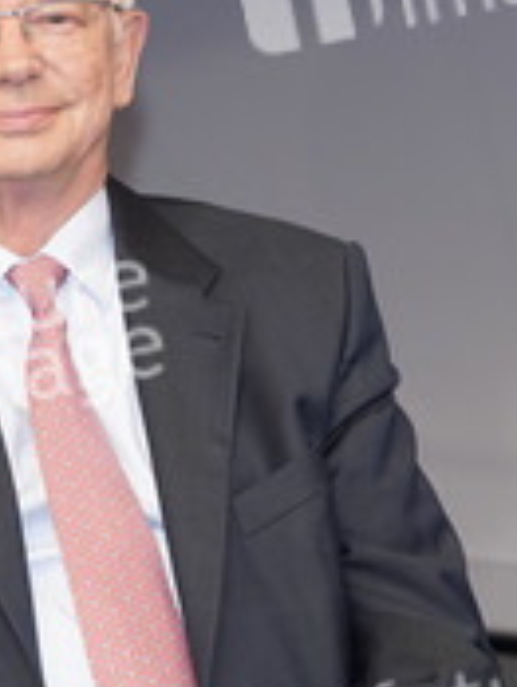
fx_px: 2980
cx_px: 75
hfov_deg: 9.9
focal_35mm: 150
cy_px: 553
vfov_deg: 13.1
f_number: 5.6
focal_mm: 68
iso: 2000
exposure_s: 1/160
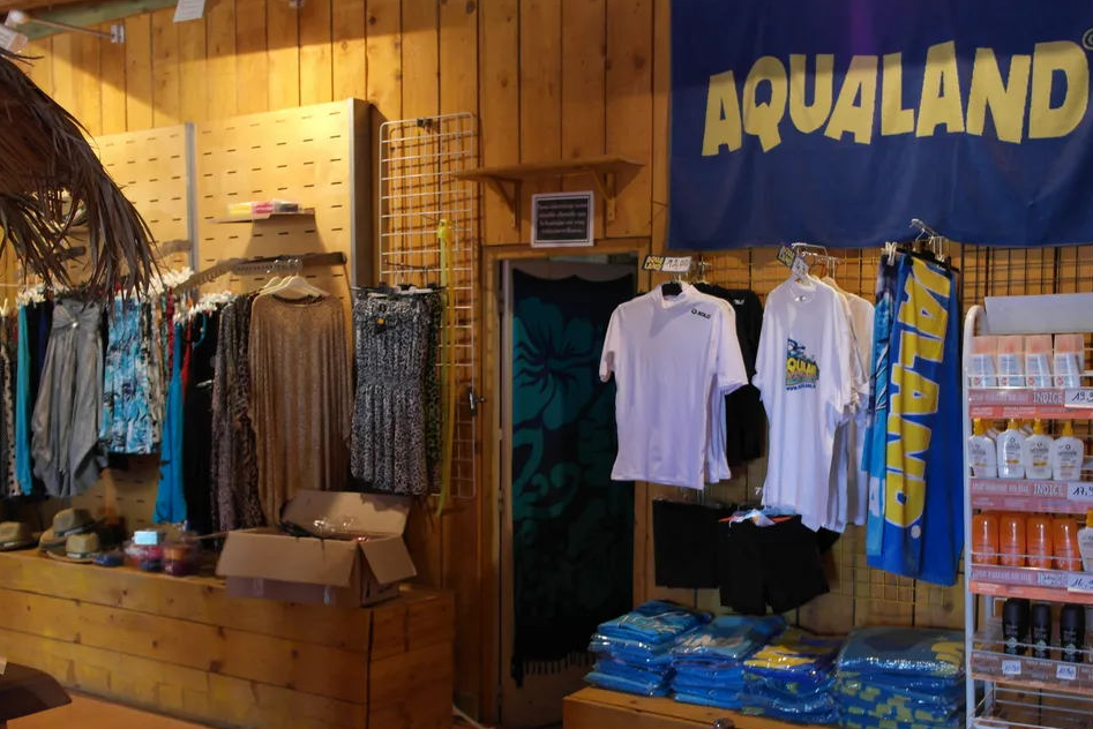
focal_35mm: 38
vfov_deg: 35.0
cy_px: 431
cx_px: 581
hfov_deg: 50.6
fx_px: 1154
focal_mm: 20
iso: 400
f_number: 3.5
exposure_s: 1/20
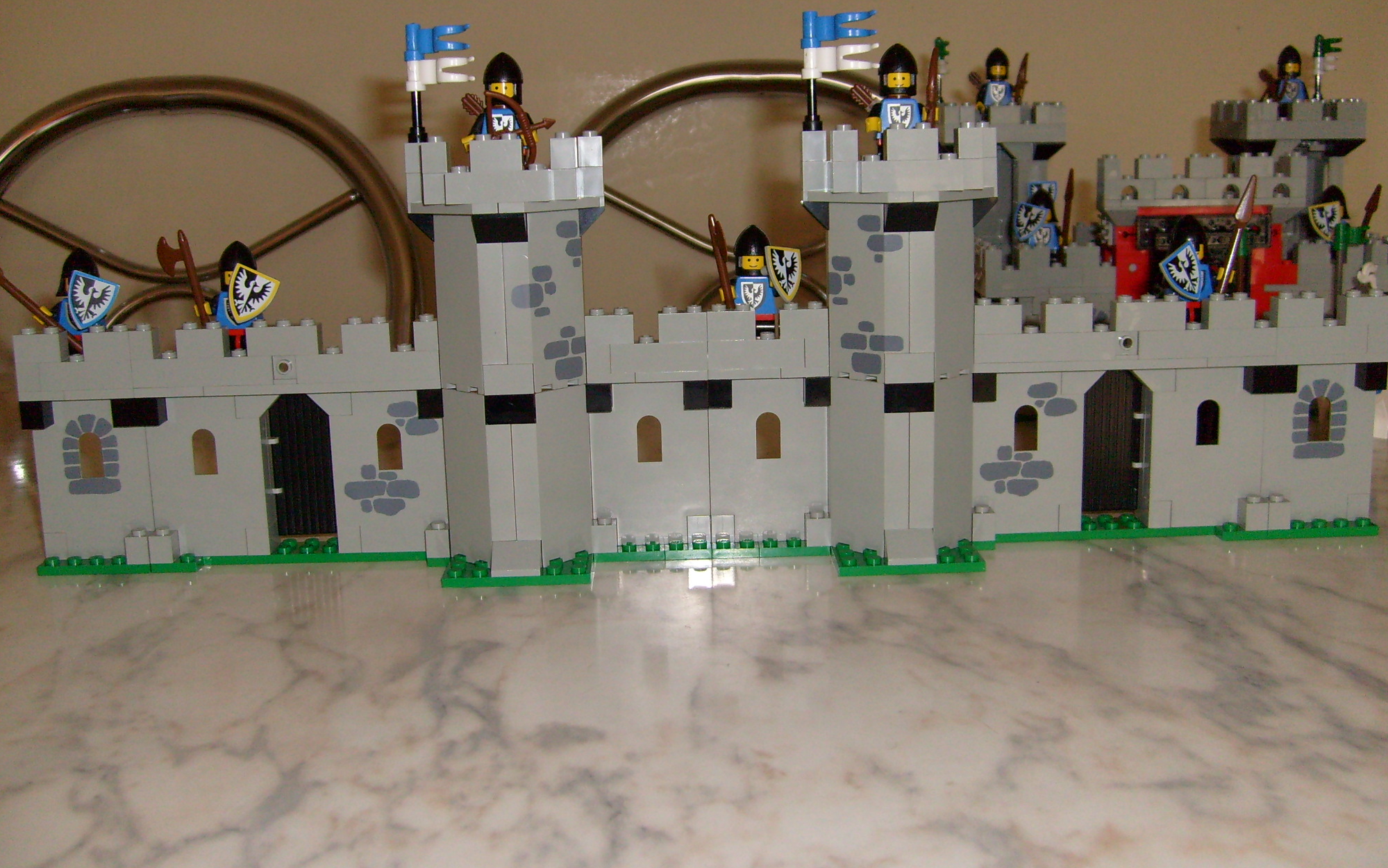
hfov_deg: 51.5
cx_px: 703
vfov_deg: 33.5
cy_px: 377
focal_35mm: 38
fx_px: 1438
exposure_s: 1/45
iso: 100
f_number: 2.8
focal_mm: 5.8
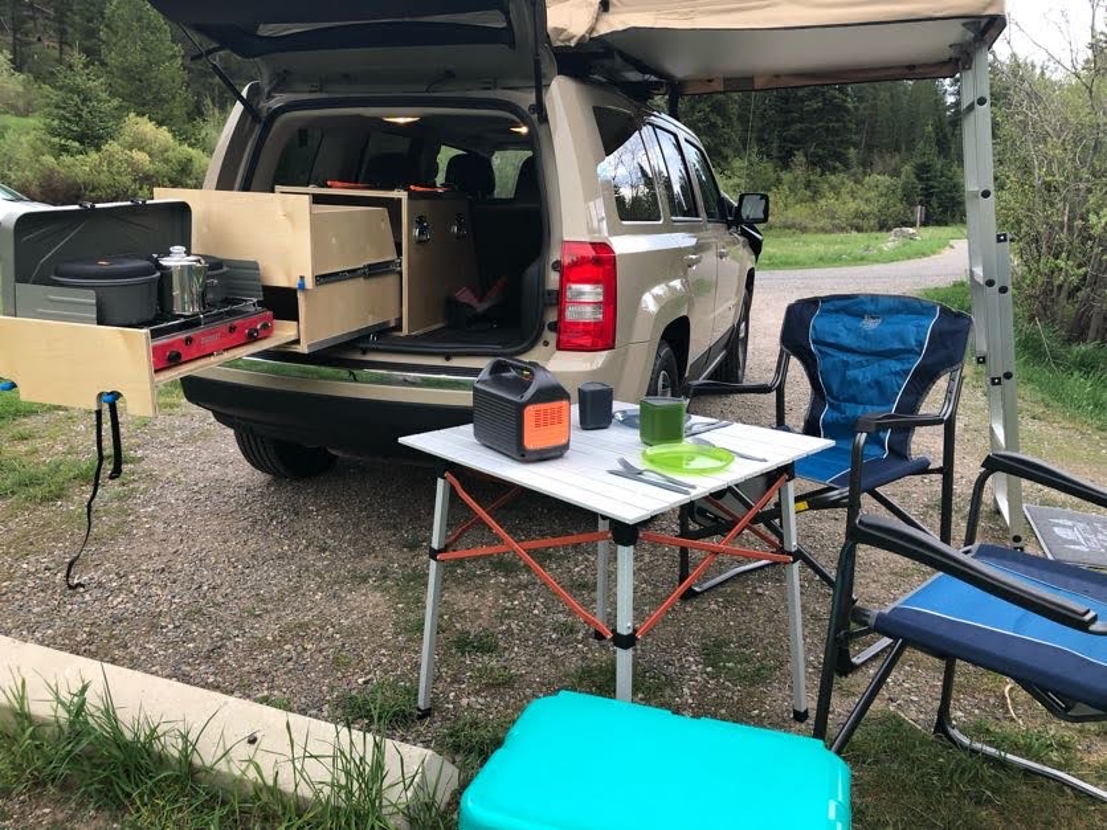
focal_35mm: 28
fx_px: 895
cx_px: 554
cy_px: 415
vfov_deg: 49.7
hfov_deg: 63.4
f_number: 1.8
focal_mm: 3.99
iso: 25
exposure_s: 1/30
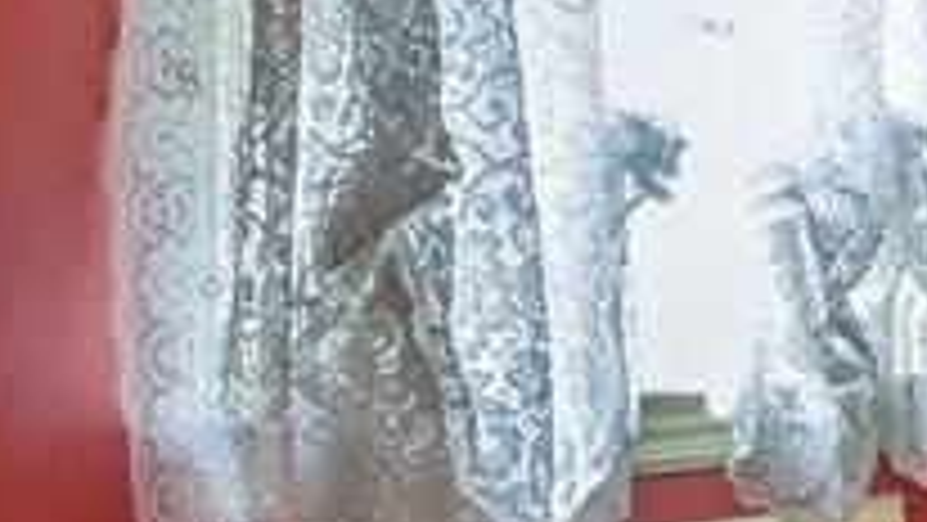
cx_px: 2246
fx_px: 2903
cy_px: 216
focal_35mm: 118
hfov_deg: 13.3
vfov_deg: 10.3
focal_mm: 14.5
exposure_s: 1/6
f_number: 11
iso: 400
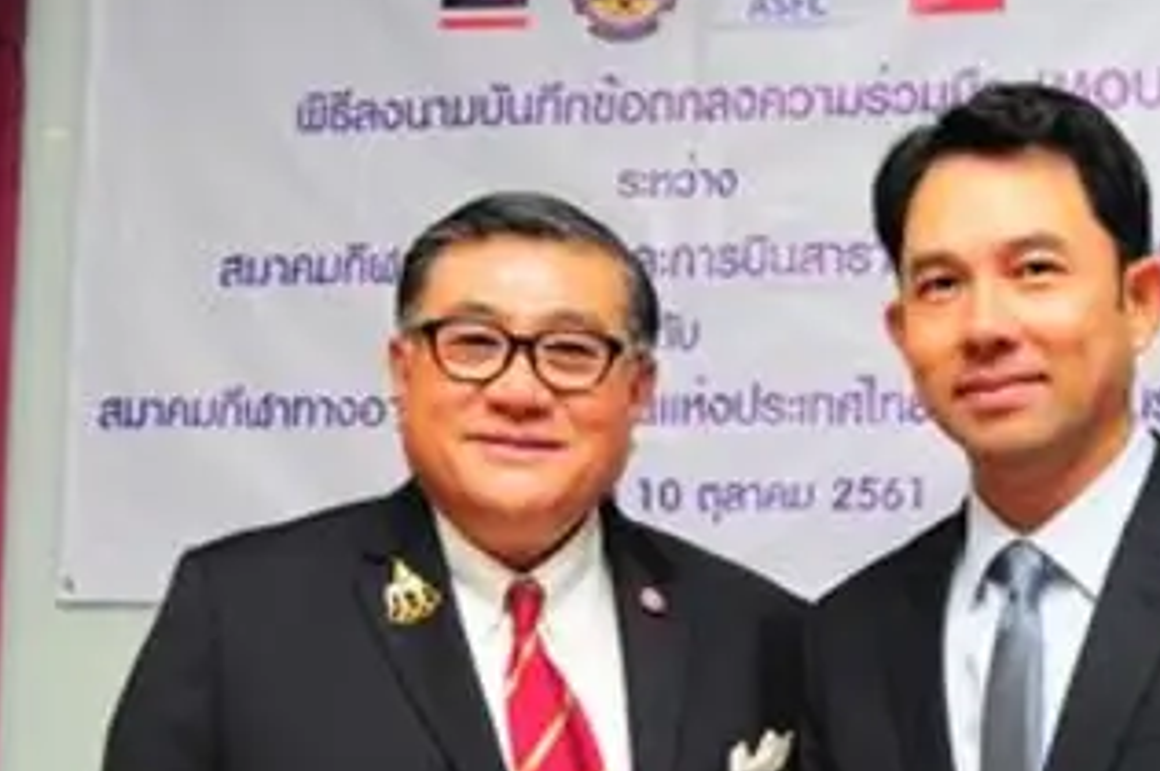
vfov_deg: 17.0
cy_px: 696
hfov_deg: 25.6
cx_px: 708
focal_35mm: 79
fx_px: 2543
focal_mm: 32
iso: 2000
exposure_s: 1/100
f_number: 7.1
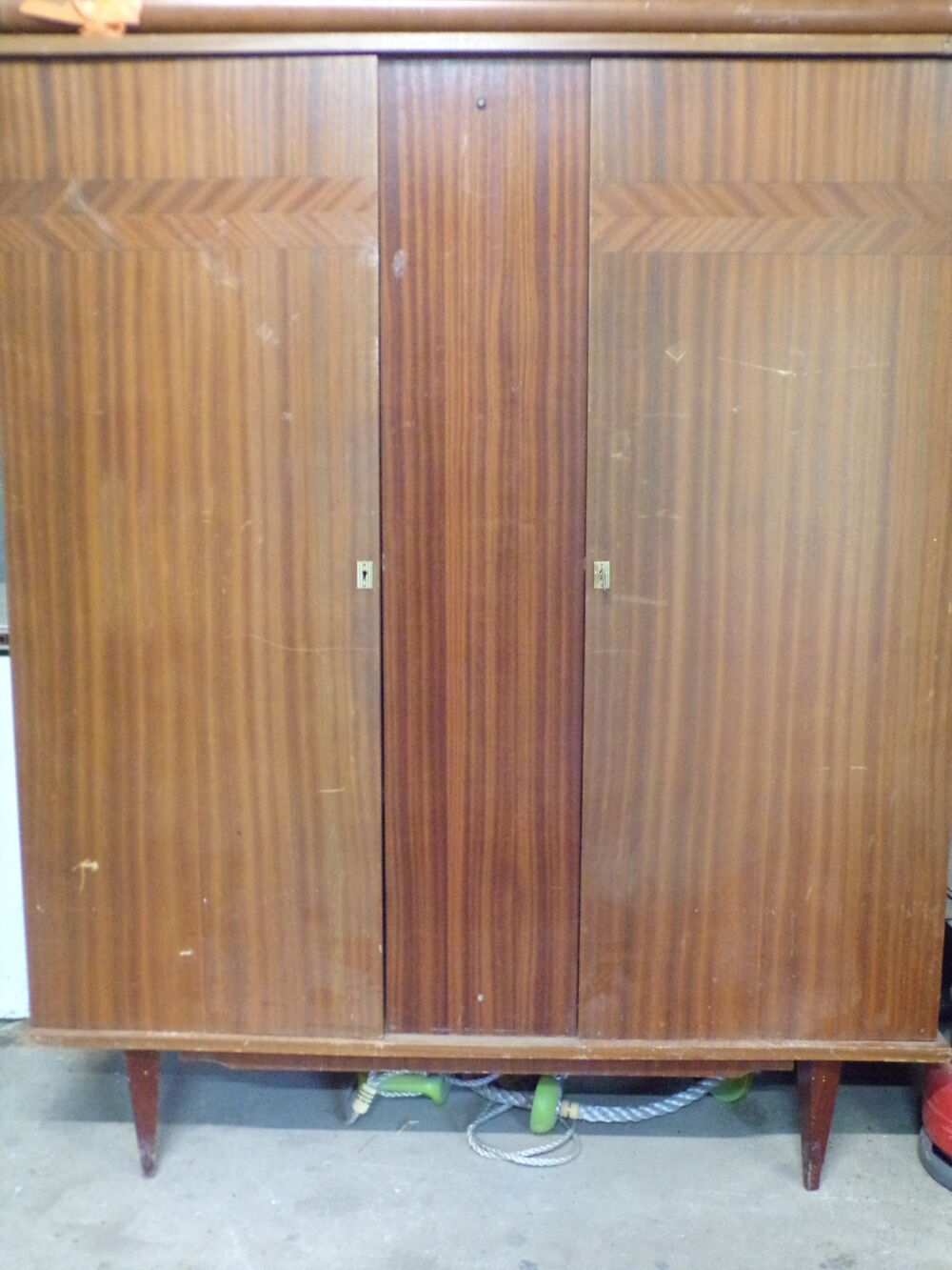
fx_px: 1357
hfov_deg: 38.7
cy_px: 635
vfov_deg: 50.1
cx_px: 476
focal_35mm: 37
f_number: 3.3
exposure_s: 1/6
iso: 800
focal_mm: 6.6
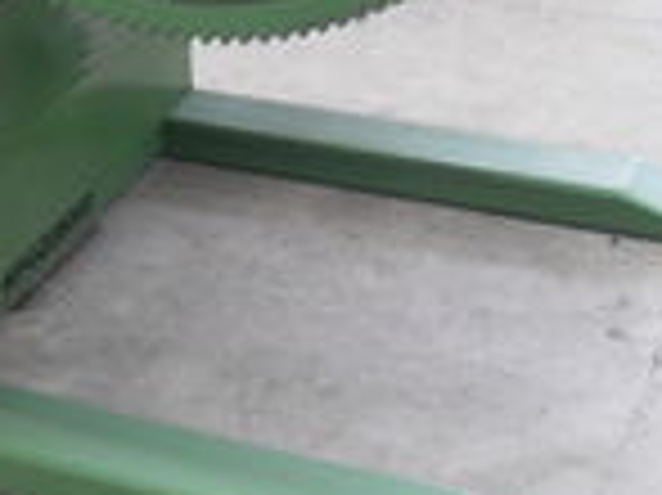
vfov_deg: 14.3
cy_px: -27
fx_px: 1930
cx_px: 0
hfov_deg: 18.9
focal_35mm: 101
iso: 200
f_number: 2.8
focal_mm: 6.3
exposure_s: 1/10
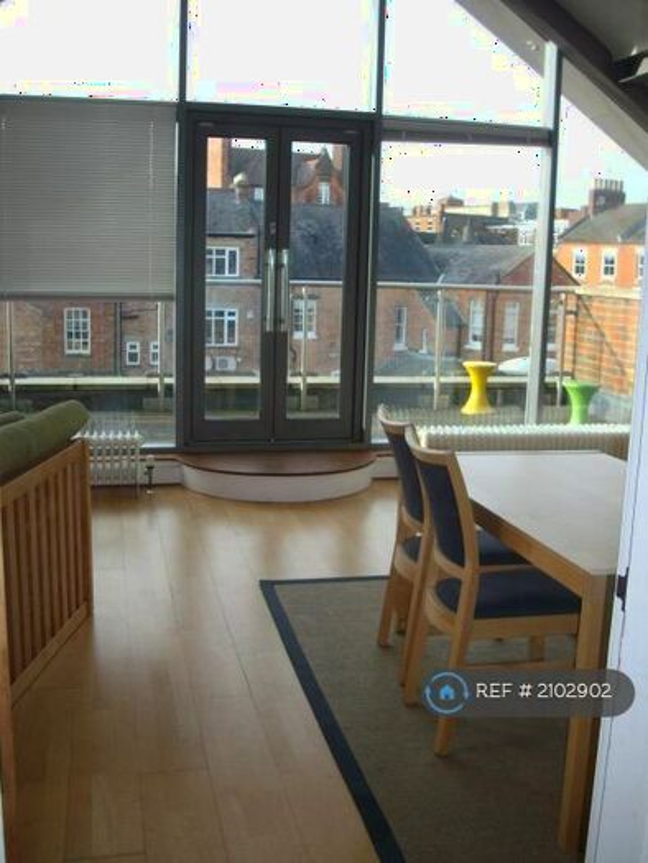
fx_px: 923
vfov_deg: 50.1
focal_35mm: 37
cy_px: 432
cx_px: 324
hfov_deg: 38.7
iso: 80
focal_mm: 6.2
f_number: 2.8
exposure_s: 1/125
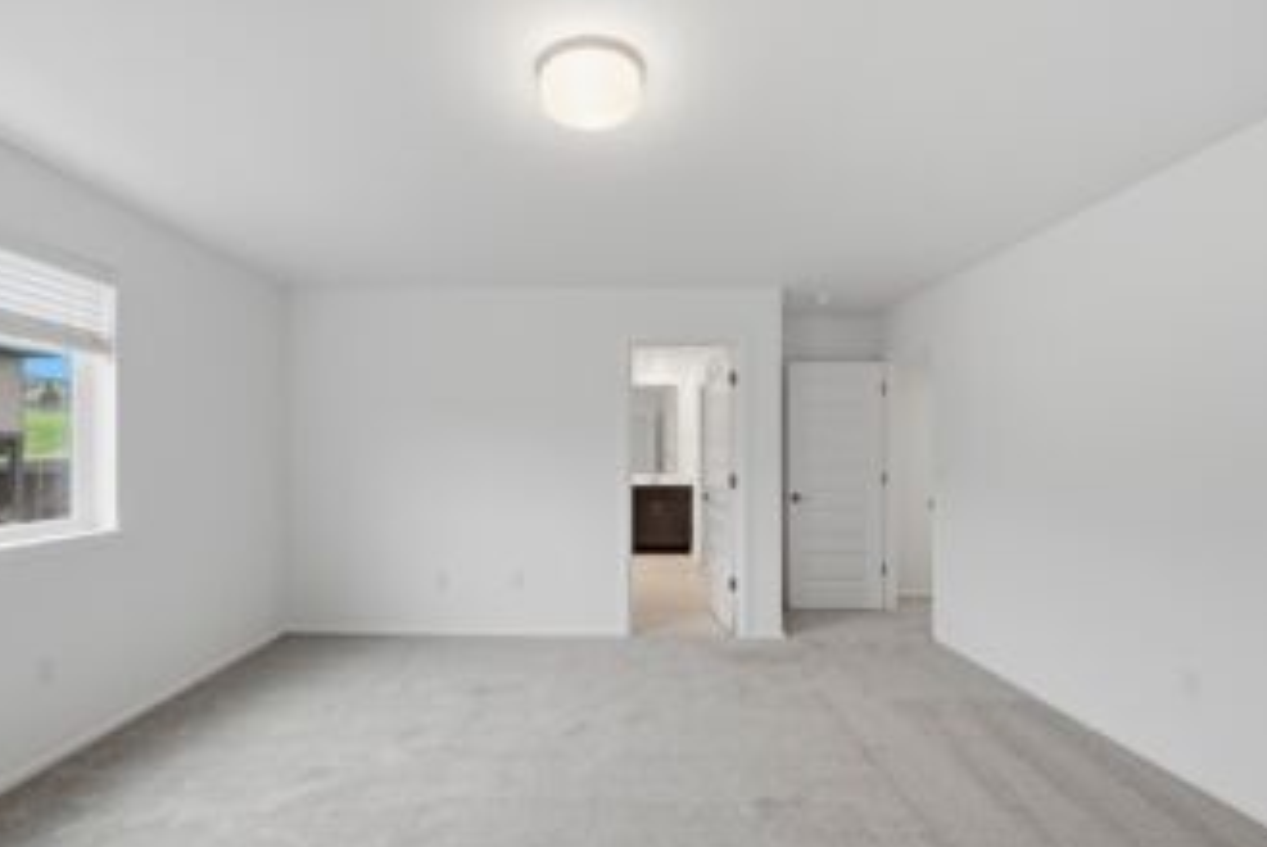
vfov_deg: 70.5
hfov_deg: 93.0
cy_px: 449
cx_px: 585
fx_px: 599
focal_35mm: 17
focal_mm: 14
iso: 100
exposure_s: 1/30
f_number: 7.1
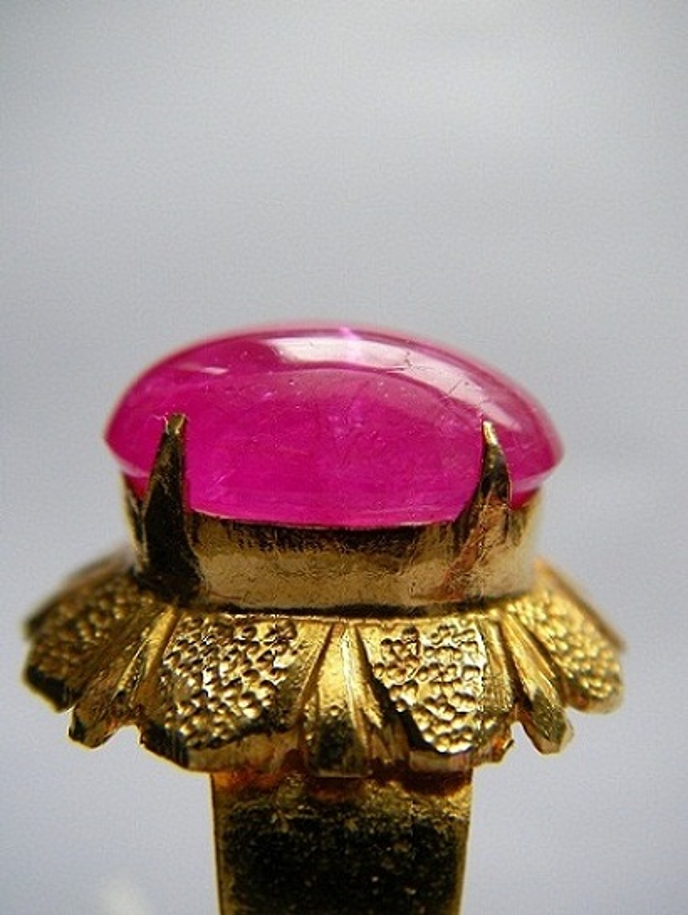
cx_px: 344
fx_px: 1005
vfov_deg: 48.9
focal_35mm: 38
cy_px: 458
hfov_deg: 37.8
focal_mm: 6.3
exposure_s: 1/65.7
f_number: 3.3
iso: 50
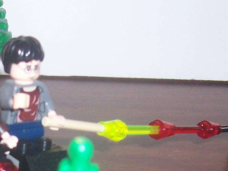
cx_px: 51
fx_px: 711
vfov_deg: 13.5
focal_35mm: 108
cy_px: 179
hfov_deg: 18.1
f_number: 2.7
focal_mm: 5.6
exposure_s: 1/60
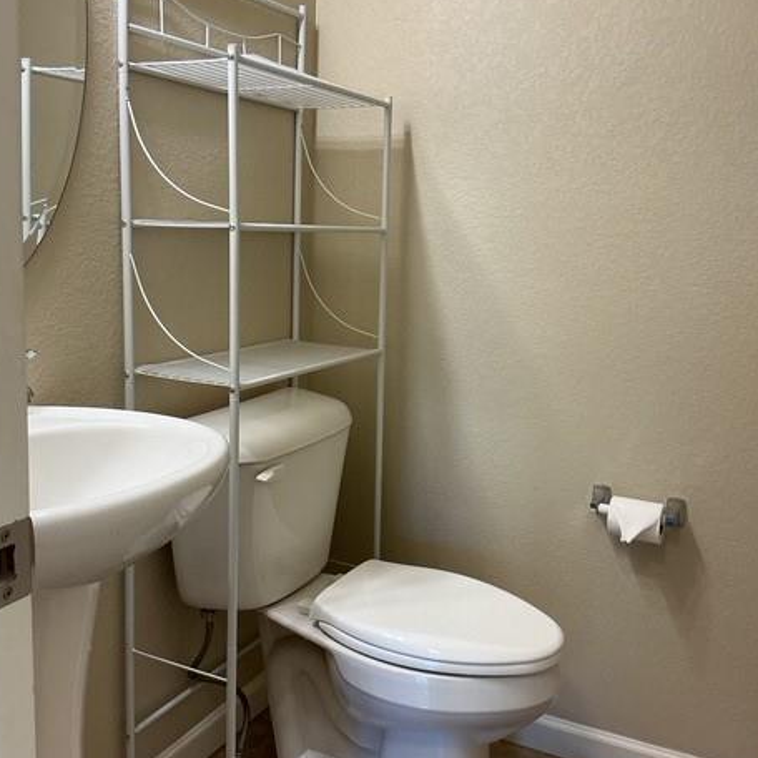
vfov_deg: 46.0
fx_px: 892
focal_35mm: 36
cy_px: 349
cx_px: 374
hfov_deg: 46.0
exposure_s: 1/60
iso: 40
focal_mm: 3
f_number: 1.8
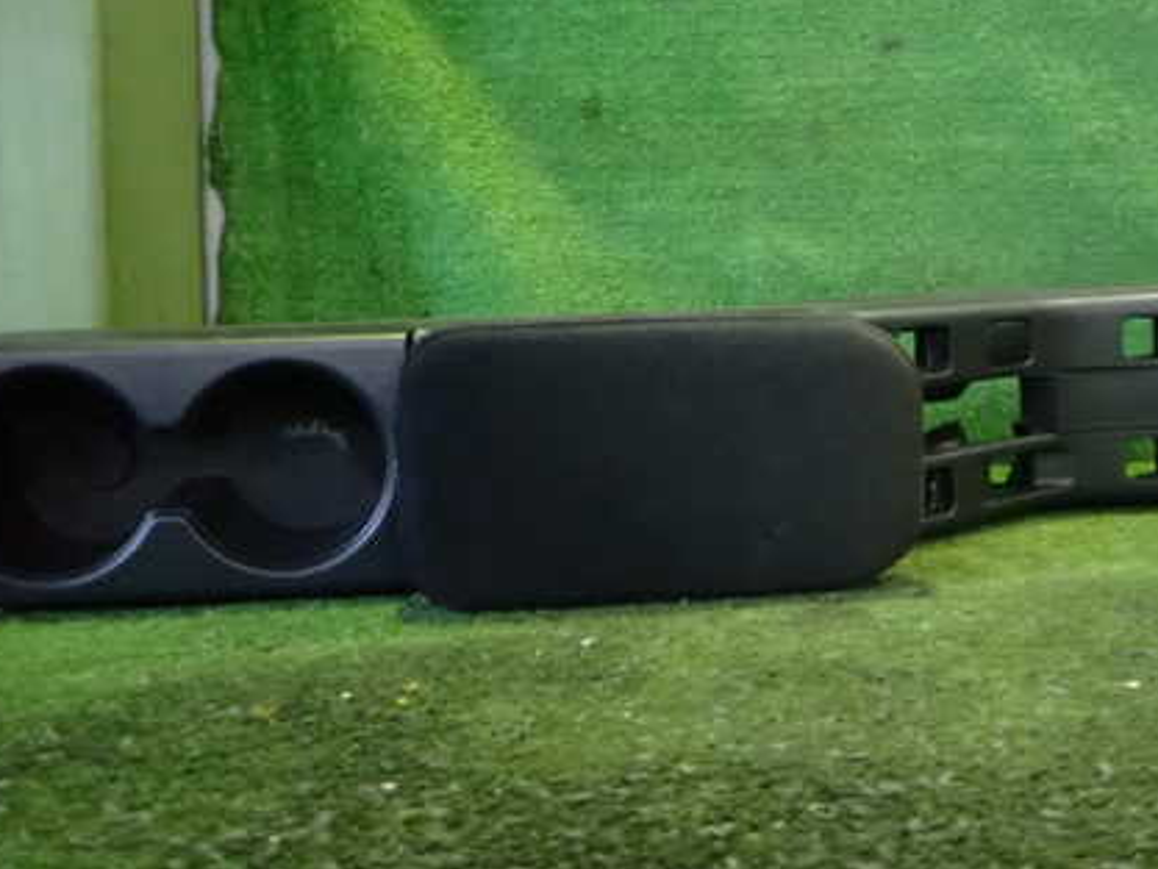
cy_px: 347
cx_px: 658
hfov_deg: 51.2
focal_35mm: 36
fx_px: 1205
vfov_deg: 39.5
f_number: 2
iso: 1250
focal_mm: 4.5
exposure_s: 1/60
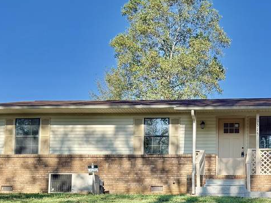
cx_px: 224
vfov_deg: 22.1
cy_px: 202
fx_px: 501
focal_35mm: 64
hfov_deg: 29.5
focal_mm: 6.76
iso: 100
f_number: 1.78
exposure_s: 1/788
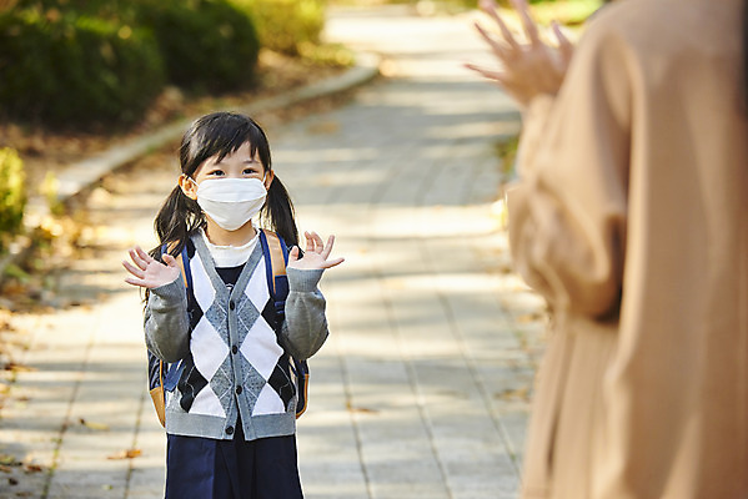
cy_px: 250
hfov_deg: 11.7
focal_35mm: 175
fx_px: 3638
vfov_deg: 7.9
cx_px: 374
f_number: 5
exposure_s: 1/500
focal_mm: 175
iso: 500
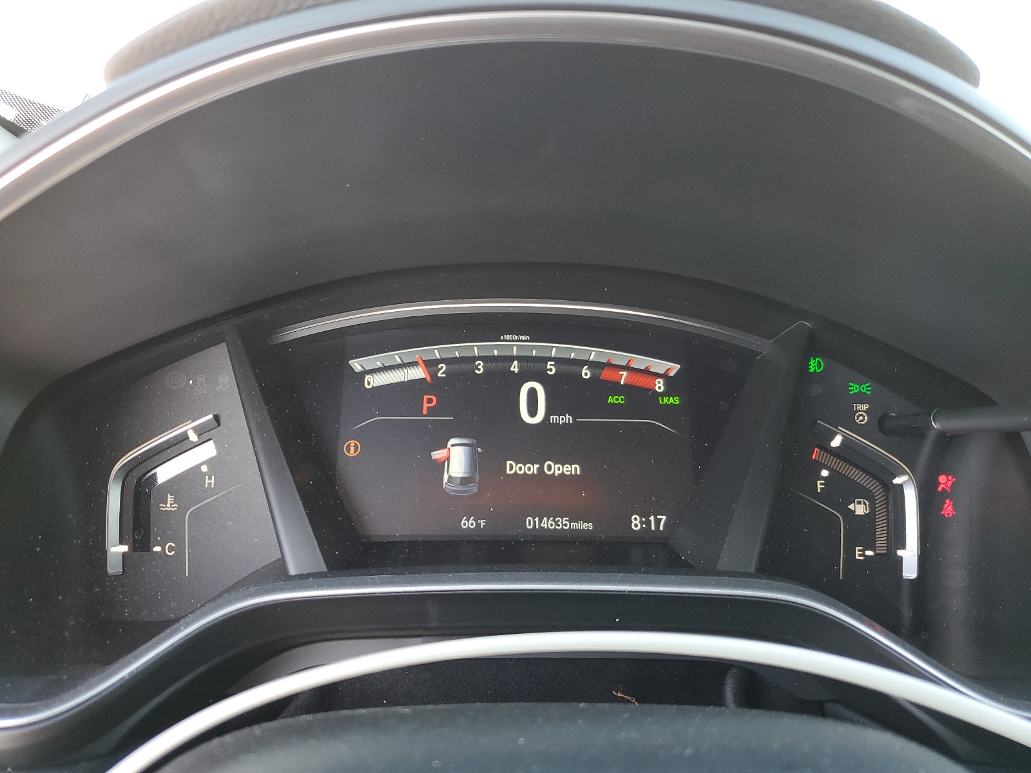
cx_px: 516
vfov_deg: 53.1
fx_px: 774
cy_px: 386
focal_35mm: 26
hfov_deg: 67.3
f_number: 1.5
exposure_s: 1/60.2
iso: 84
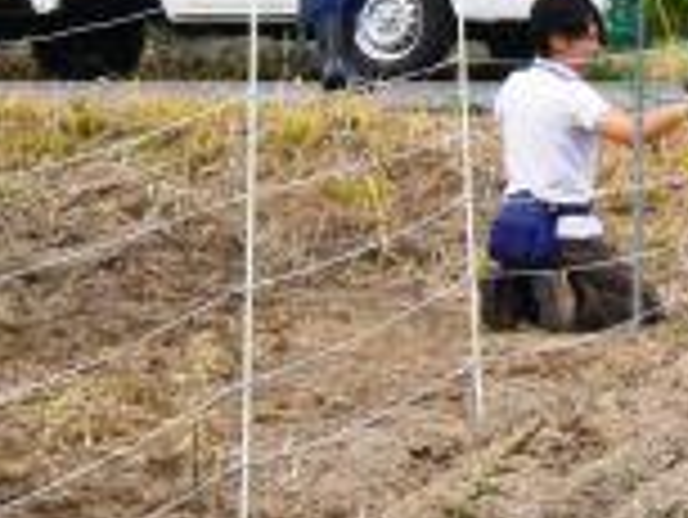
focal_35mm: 337
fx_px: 6703
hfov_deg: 5.9
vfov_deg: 4.4
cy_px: 36
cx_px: 787
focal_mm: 20.6
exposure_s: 1/160
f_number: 5.2
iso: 125
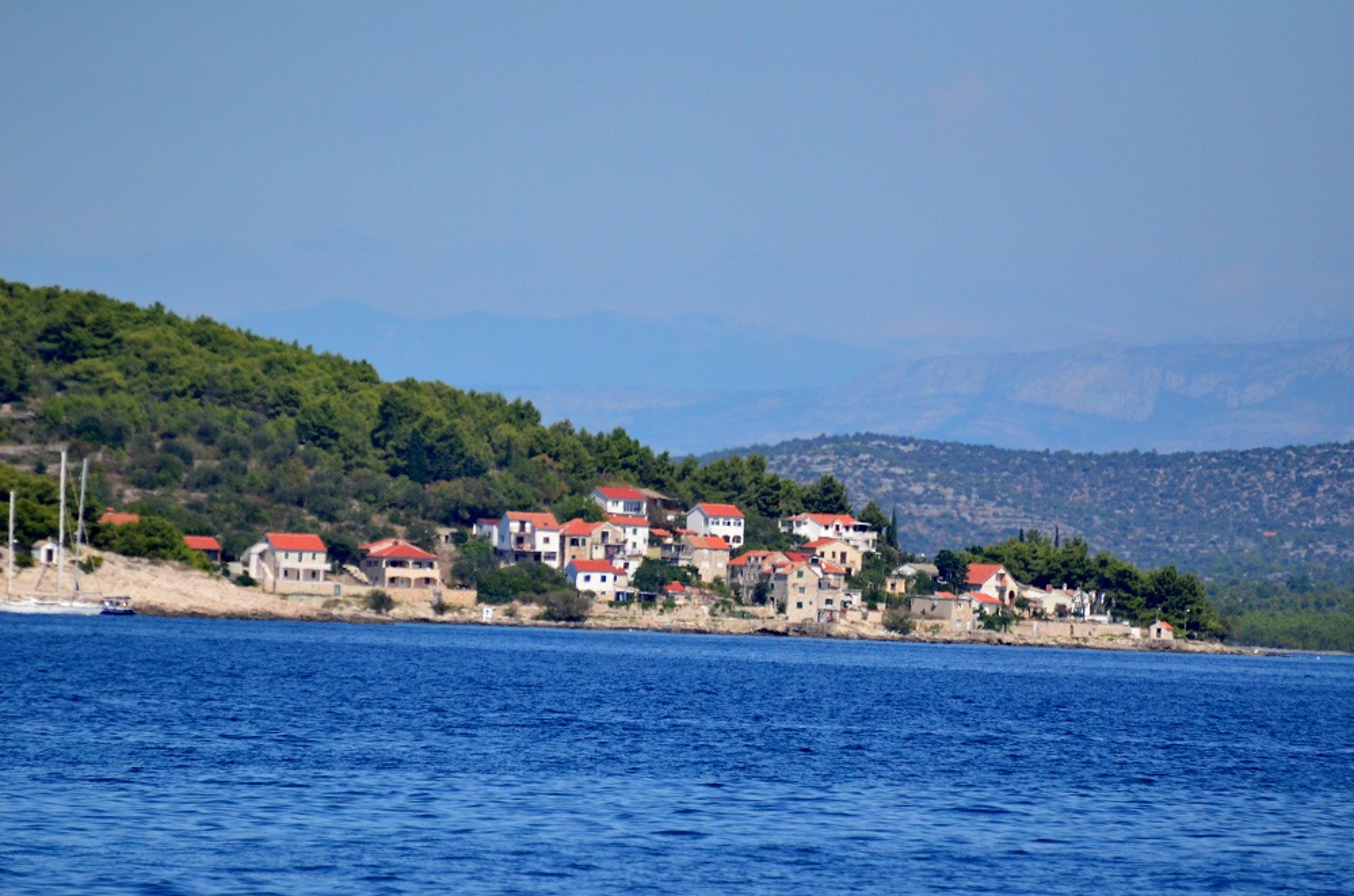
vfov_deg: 3.0
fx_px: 16885
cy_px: 448
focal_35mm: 450
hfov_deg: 4.6
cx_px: 677
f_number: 5.6
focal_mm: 300
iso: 1400
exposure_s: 1/8000
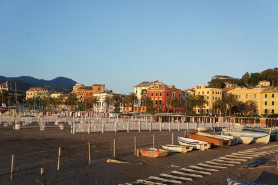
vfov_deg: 30.8
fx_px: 336
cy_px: 92
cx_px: 139
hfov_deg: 45.0
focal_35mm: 44
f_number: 8
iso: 200
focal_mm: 29
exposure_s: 1/200
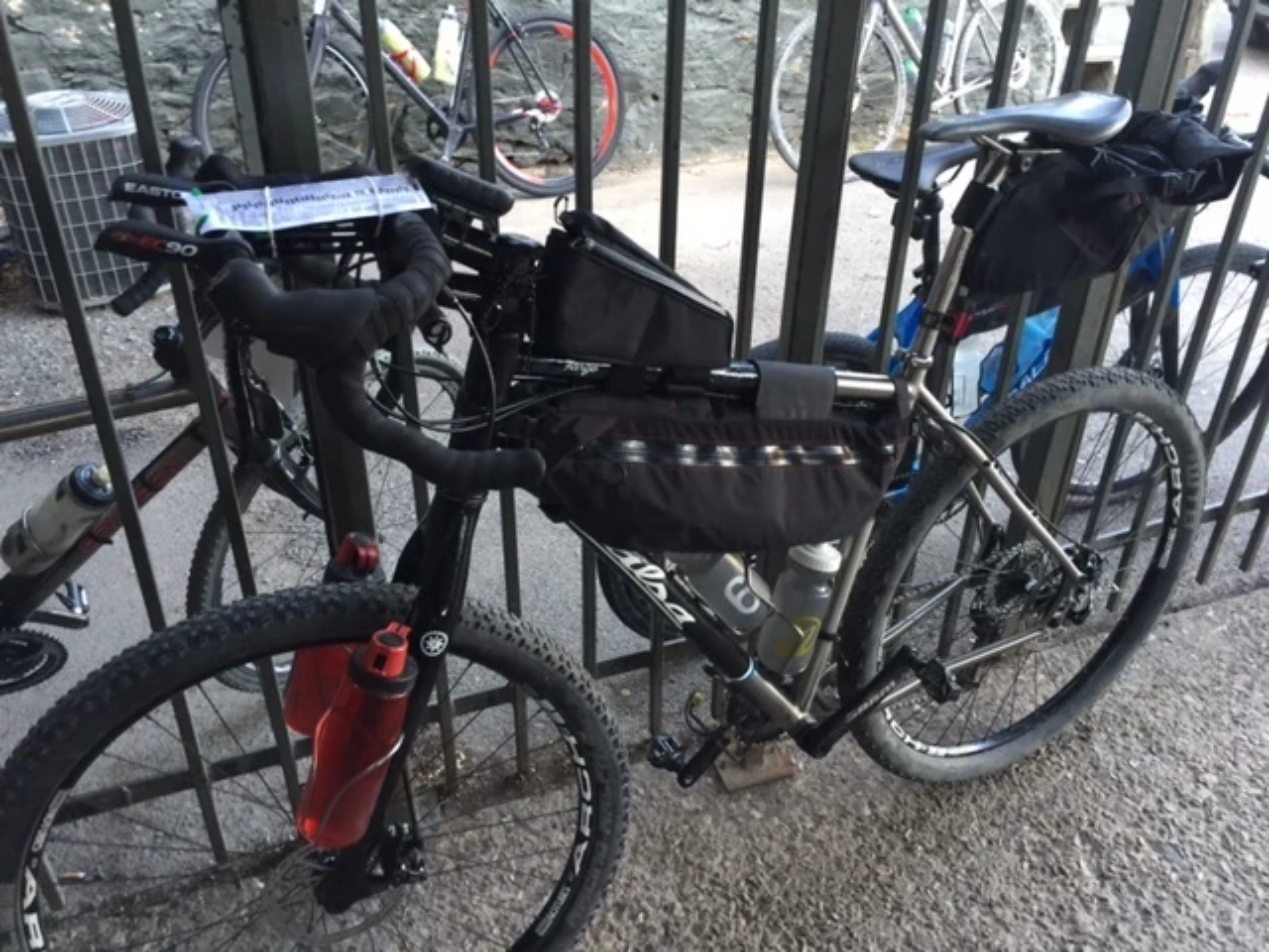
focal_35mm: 29
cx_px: 634
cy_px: 476
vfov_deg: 48.2
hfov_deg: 61.7
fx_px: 1063
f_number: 2.2
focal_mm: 4.15
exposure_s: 1/30
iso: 50
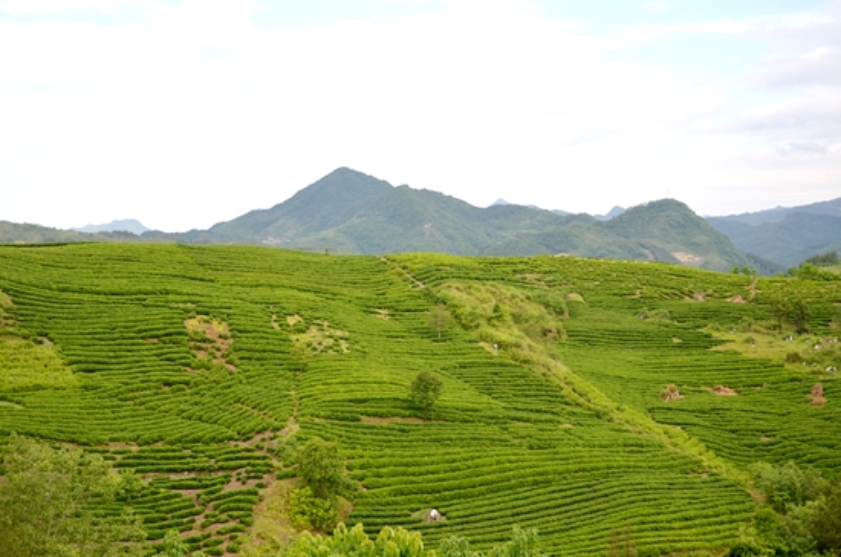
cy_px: 278
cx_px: 420
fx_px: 1189
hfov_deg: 39.0
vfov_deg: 26.4
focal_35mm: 51
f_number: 6.3
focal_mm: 34
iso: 100
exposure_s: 1/250
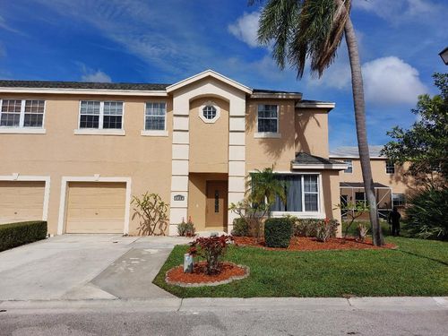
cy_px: 168
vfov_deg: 56.8
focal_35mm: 24
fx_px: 311
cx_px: 224
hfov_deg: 71.6
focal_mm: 5.23
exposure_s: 1/2960
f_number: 1.8
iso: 25
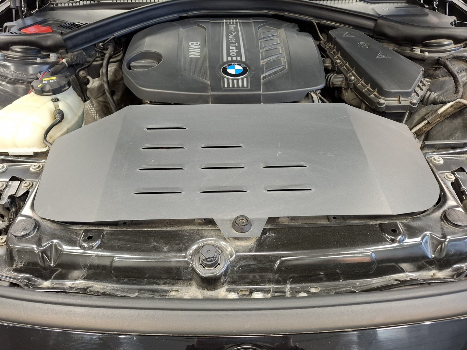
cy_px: 175
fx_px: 310
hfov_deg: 73.9
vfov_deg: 58.9
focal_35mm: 23
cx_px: 234
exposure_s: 1/50
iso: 320
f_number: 1.8
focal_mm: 5.54
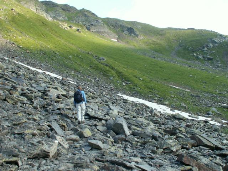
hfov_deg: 52.6
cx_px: 114
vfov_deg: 40.7
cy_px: 86
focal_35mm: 35
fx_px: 231
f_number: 7.1
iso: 50
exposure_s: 1/25
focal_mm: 5.86
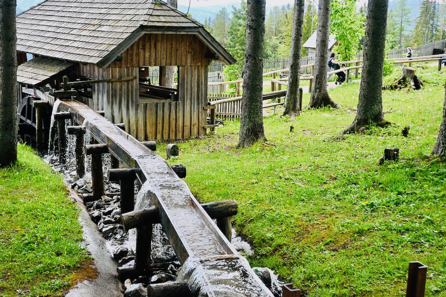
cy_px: 148
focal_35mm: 51
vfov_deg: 26.5
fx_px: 632
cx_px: 223
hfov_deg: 38.9
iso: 200
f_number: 5.6
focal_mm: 34
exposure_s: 1/250
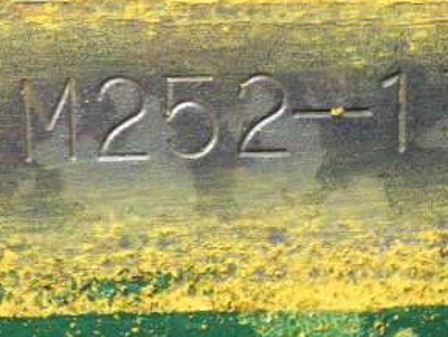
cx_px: 324
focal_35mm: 113
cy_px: 202
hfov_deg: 17.3
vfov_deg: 13.1
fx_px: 1463
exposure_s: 1/125
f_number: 4.4
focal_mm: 9.1
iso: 125
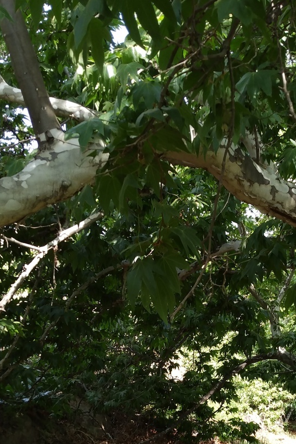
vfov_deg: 47.3
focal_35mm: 39
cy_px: 344
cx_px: 221
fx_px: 481
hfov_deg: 33.5
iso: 100
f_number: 2
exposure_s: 1/163
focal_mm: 3.54
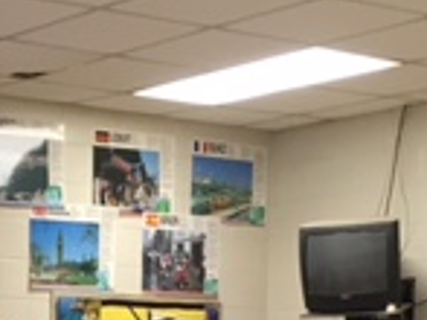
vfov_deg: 11.2
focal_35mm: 126
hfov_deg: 15.0
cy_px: 521
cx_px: -122
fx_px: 1553
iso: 80
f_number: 2.2
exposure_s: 1/30
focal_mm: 4.15
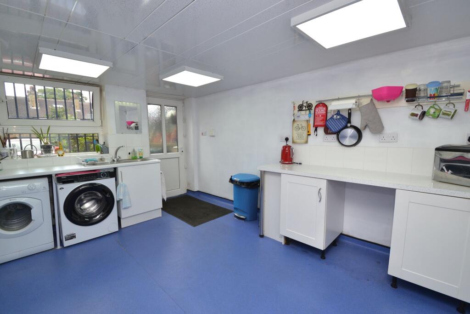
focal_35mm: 15
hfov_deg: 100.4
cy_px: 157
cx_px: 235
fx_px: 196
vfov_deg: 77.3
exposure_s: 1/125
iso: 400
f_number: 5.6
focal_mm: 10
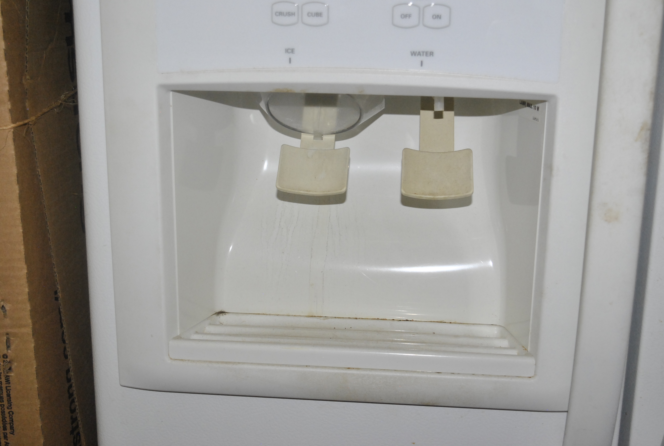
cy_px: 223
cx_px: 332
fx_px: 943
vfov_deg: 26.6
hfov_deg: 38.8
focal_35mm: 51
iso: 800
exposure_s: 1/25
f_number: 6.3
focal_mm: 34
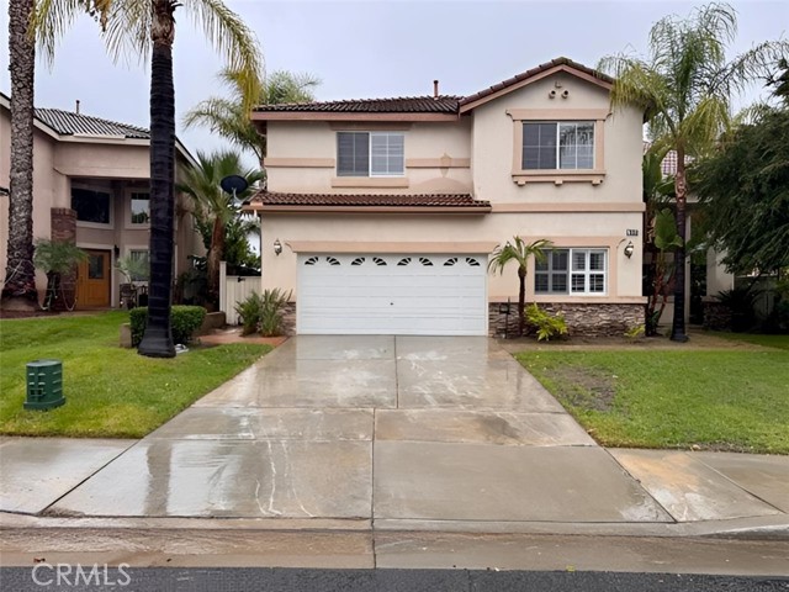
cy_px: 296
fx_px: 547
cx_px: 394
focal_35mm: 24
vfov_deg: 56.8
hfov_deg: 71.6
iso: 80
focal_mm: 6.76
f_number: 1.78
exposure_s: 1/2174
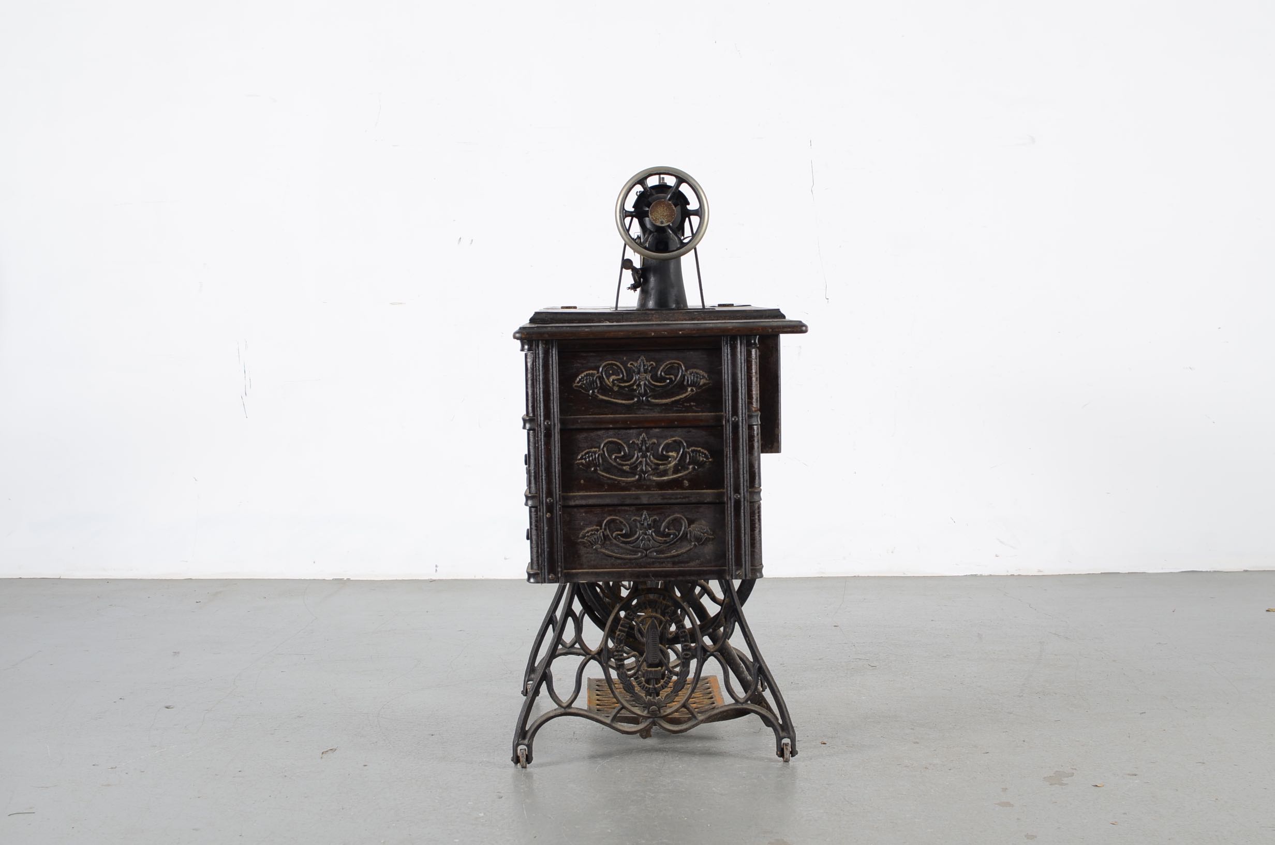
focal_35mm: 52
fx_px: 1856
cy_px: 422
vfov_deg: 25.6
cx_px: 638
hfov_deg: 37.9
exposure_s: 1/125
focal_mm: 35
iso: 100
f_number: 5.6
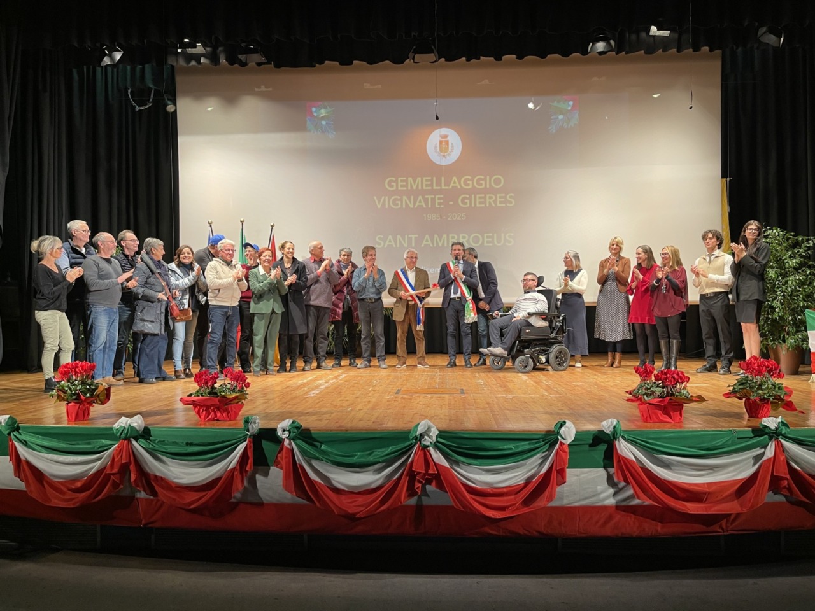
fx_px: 589
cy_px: 306
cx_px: 408
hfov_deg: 69.4
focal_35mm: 25
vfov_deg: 54.9
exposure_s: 1/50
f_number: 1.6
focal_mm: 5.1
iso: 80
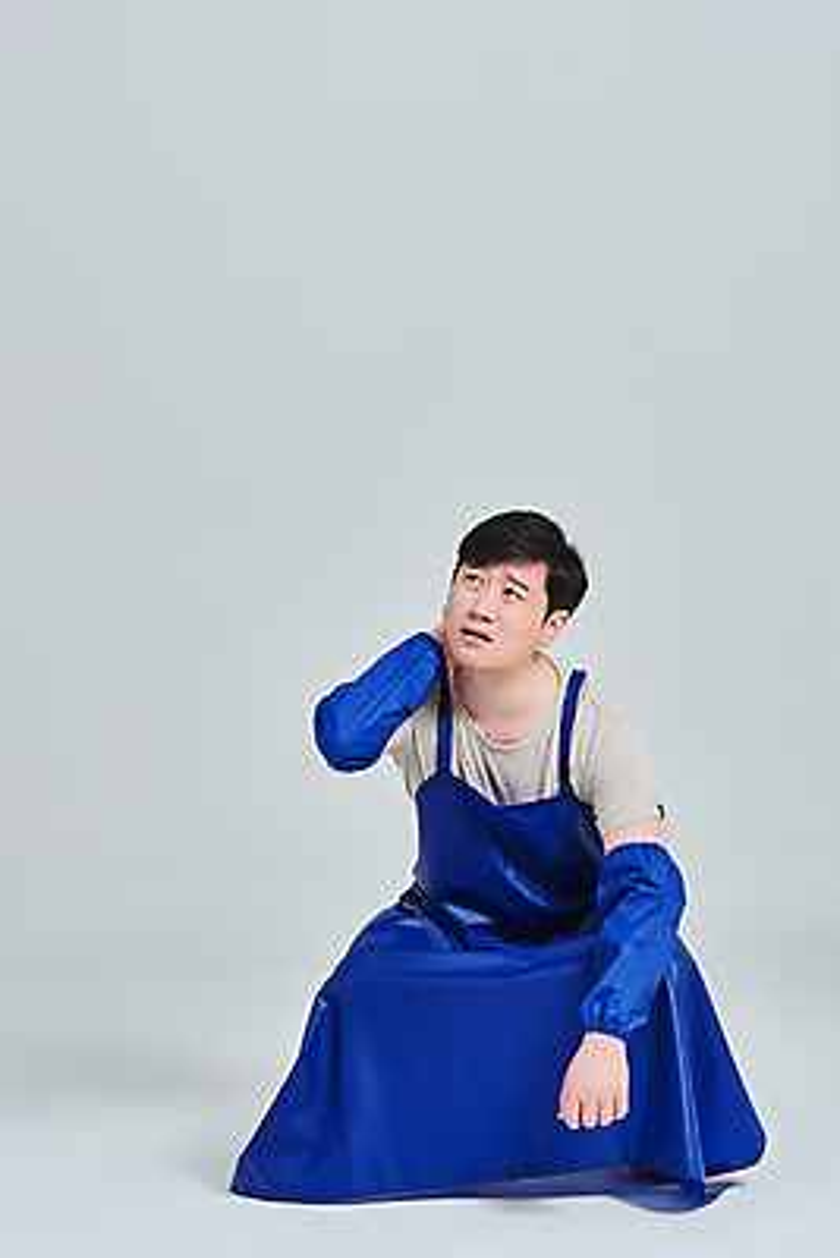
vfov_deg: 23.6
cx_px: 420
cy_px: 629
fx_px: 3007
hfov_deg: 15.9
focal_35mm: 86
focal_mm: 86
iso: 100
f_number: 14
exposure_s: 1/125
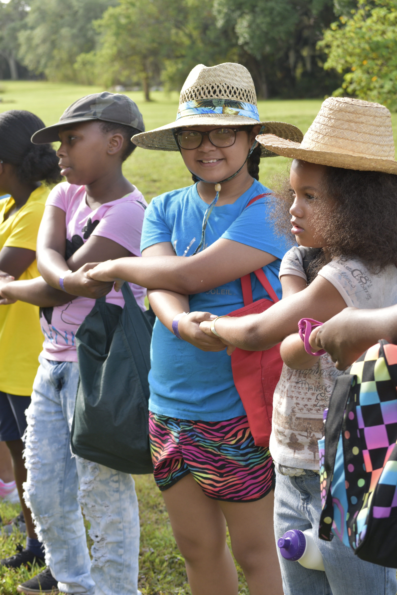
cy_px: 298
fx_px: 1365
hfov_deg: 16.6
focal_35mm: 82
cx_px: 198
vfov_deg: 24.6
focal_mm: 55
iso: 400
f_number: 7.1
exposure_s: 1/200
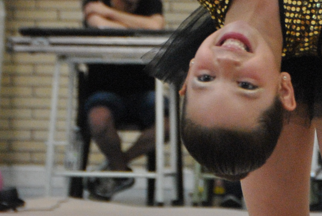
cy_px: -135
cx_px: 347
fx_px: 4039
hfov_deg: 4.6
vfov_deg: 3.0
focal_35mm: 451
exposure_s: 1/125
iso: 800
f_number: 5.3
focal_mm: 75
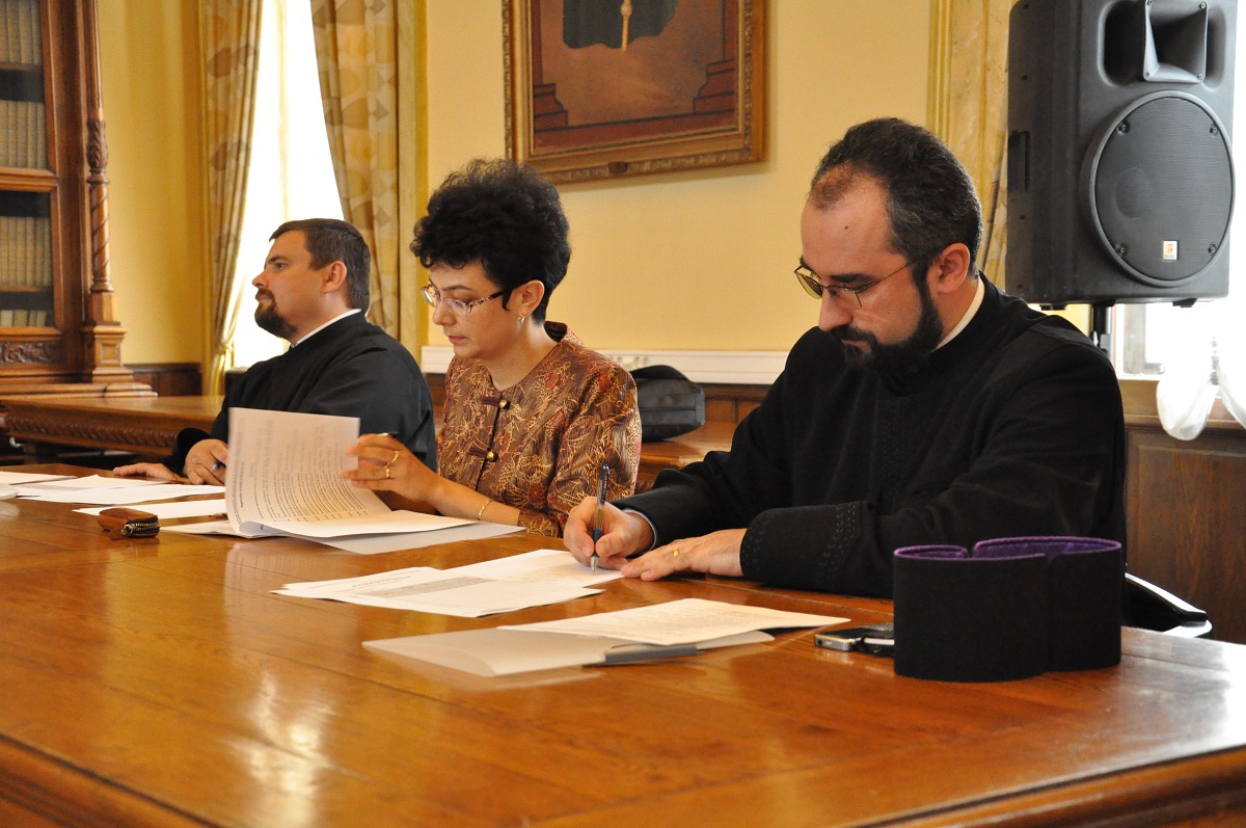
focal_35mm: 52
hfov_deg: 37.9
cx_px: 623
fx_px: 1815
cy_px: 414
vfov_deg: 25.7
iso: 3200
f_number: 8
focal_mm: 35
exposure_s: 1/60
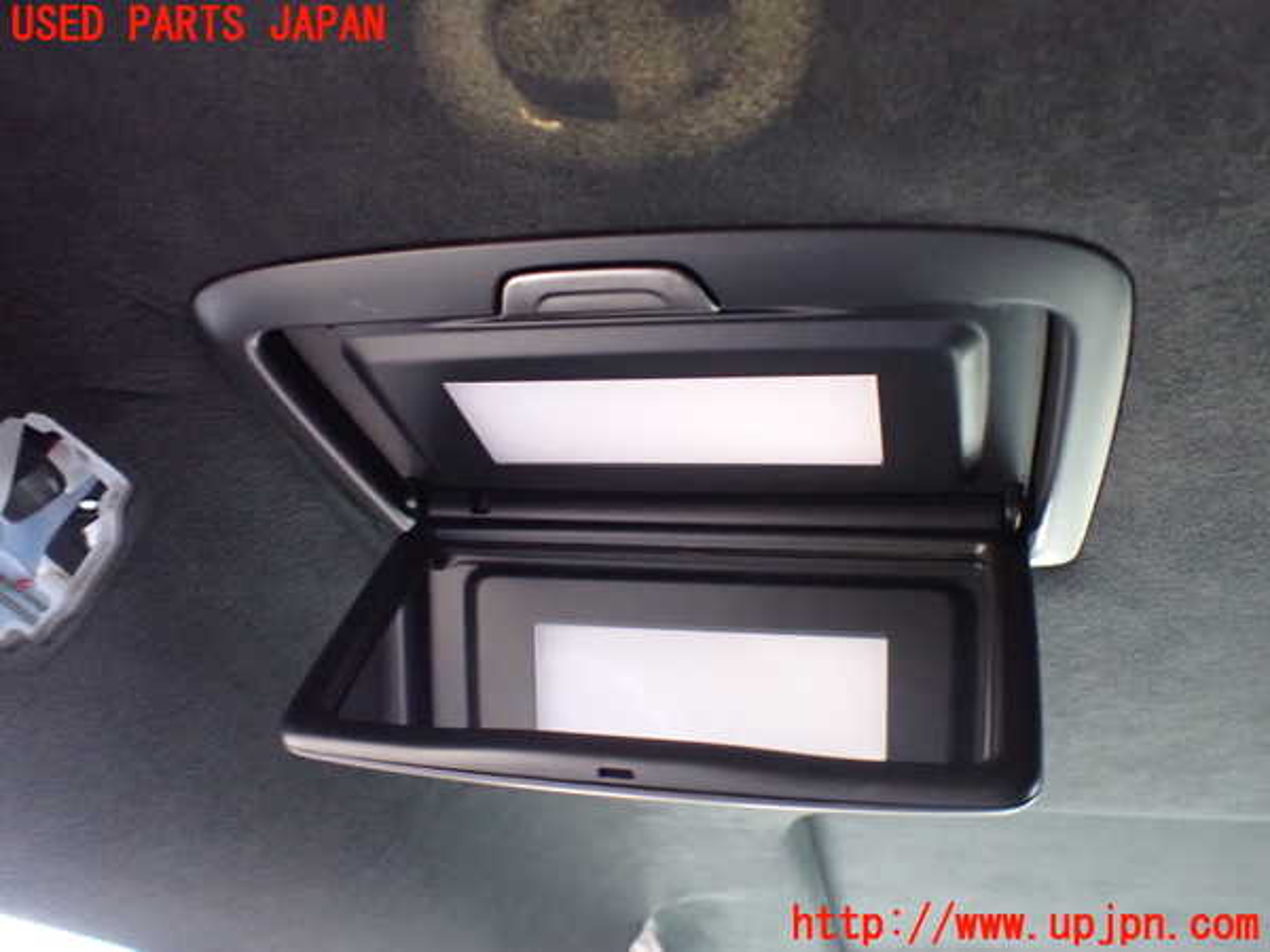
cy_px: 476
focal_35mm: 30
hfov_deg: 60.0
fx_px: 1101
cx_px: 635
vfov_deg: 46.8
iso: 1250
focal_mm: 5.4
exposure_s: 1/30
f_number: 2.3
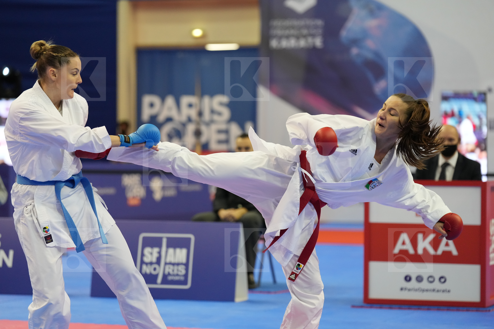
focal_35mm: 133
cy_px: 164
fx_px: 1825
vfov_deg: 10.3
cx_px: 247
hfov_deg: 15.4
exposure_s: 1/1000
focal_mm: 133
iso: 3200
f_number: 2.8
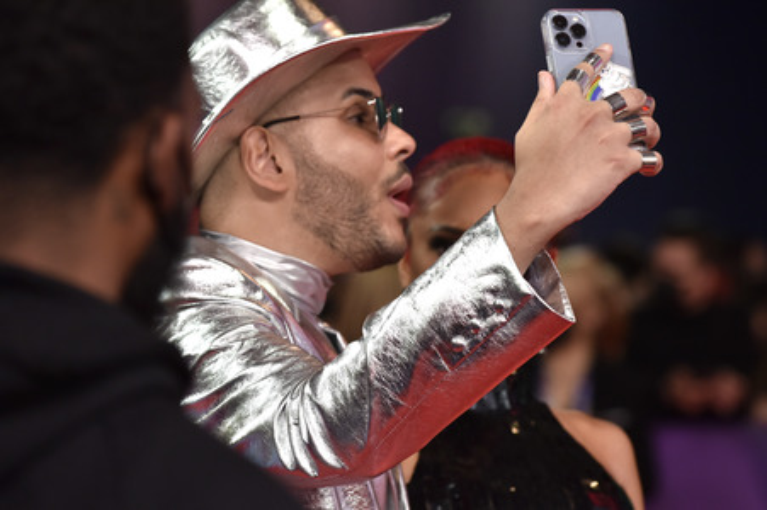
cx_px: 384
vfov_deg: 7.6
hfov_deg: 11.4
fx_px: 3832
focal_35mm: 180
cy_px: 255
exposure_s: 1/200
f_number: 5.6
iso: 2000
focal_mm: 180
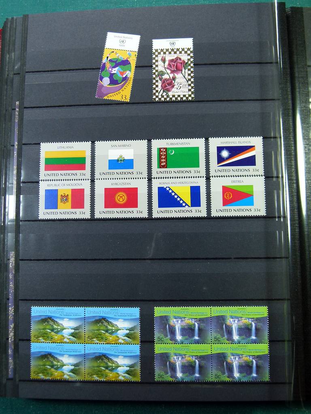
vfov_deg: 54.0
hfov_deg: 41.8
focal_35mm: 34
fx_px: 407
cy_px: 207
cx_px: 156
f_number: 3
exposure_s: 1/60
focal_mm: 6.1
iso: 125
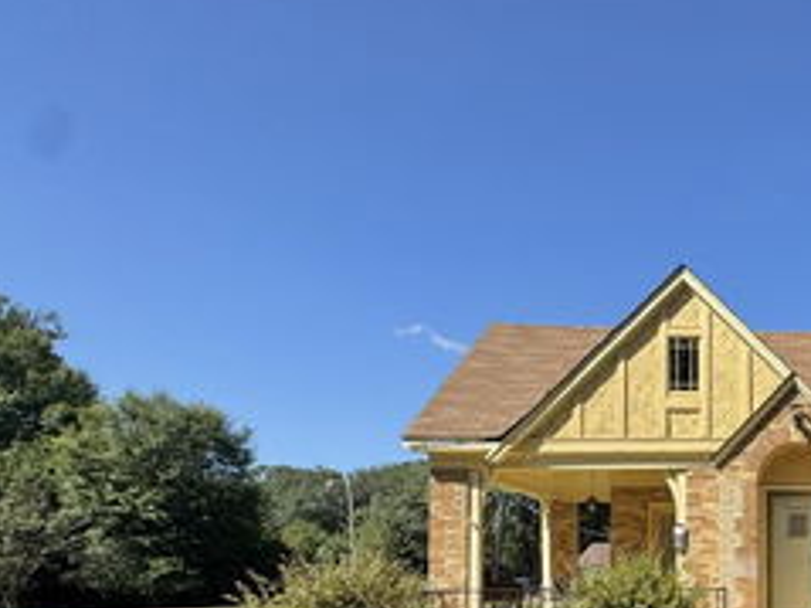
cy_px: 547
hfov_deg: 47.0
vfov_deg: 42.8
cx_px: 855
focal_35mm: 30
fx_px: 703
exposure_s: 1/1832
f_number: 2.2
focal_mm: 2.22
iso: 50
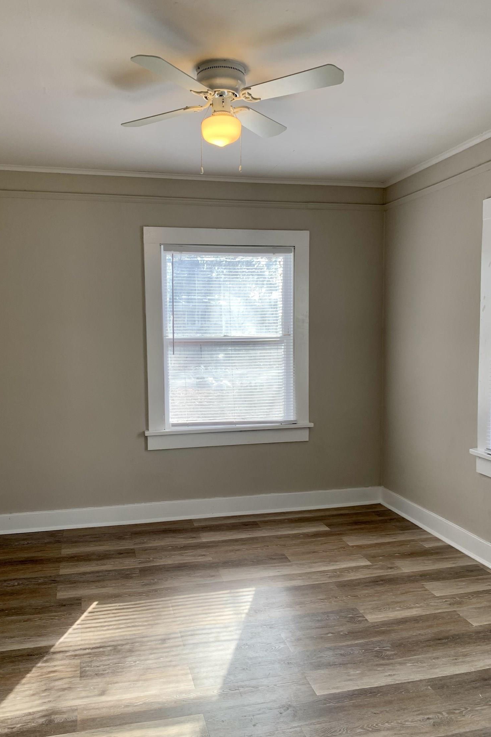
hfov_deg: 46.3
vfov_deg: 65.5
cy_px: 376
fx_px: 573
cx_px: 210
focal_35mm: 28
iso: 25
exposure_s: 1/126
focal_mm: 4.25
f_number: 1.8
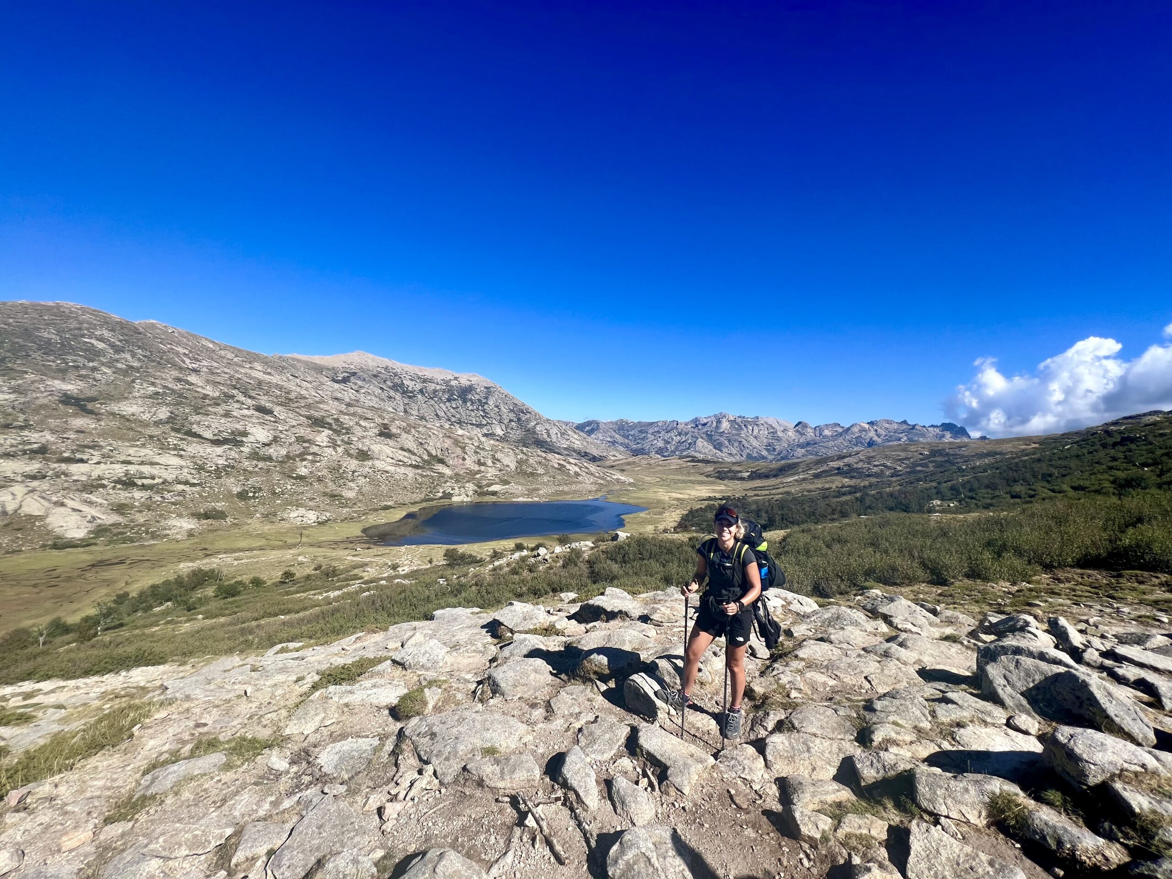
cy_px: 440
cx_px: 586
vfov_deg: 89.9
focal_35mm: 13
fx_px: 440
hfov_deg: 106.2
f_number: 1.8
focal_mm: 1.57
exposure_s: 1/1698
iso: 32
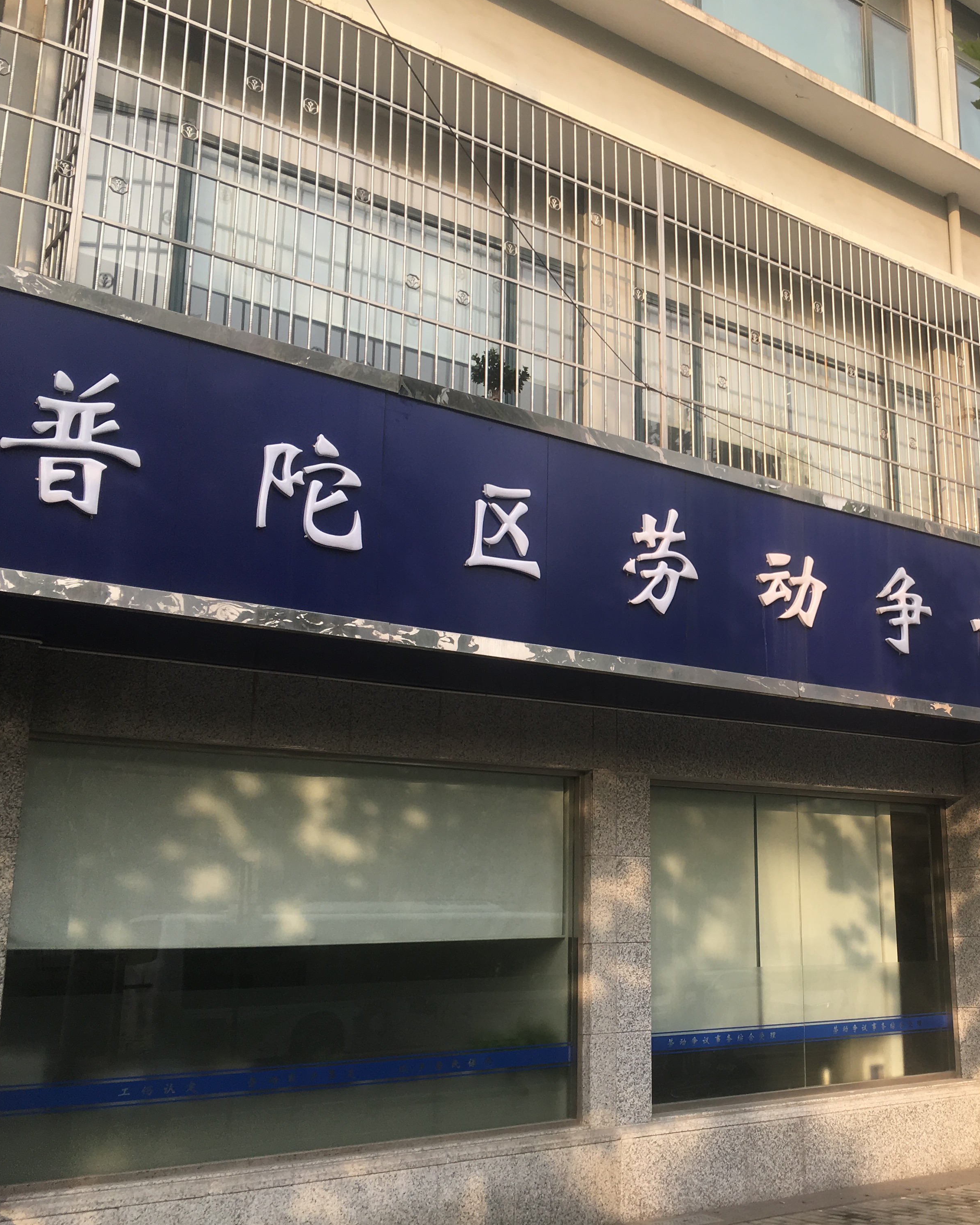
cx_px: 798
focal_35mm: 38
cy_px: 614
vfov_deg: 47.9
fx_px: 1377
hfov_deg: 37.6
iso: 25
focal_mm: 4.15
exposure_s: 1/299
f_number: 2.2
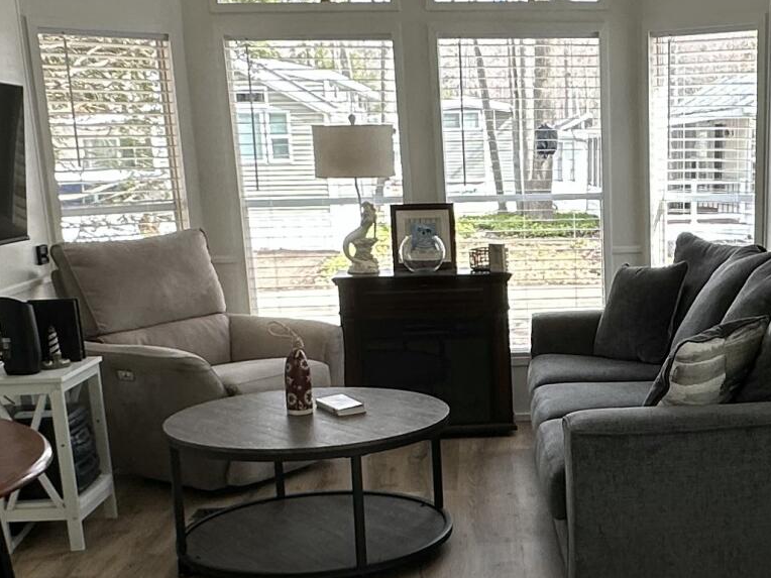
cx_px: 625
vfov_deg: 26.2
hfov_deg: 33.8
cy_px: 446
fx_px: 1225
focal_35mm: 55
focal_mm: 2.22
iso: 40
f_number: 2.2
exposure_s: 1/102
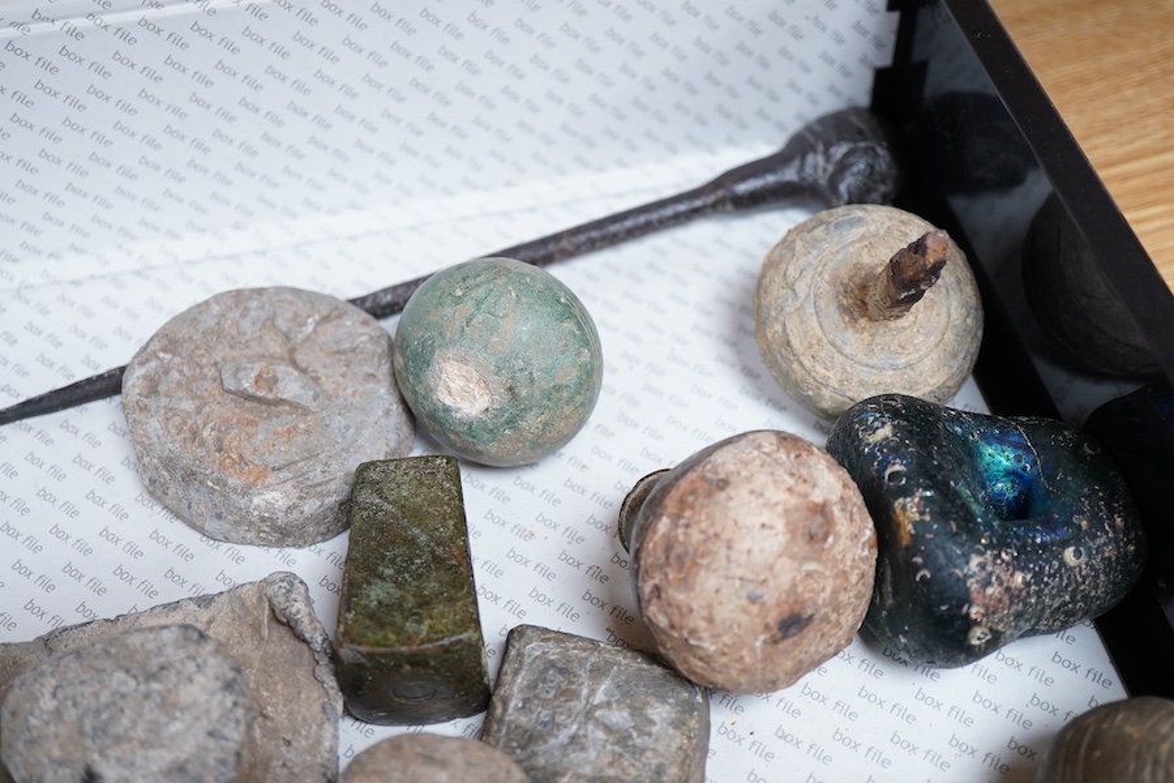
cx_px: 587
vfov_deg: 29.9
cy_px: 392
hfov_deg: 43.6
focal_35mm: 45
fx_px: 1467
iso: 1250
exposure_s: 1/125
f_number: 3.5
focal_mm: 30
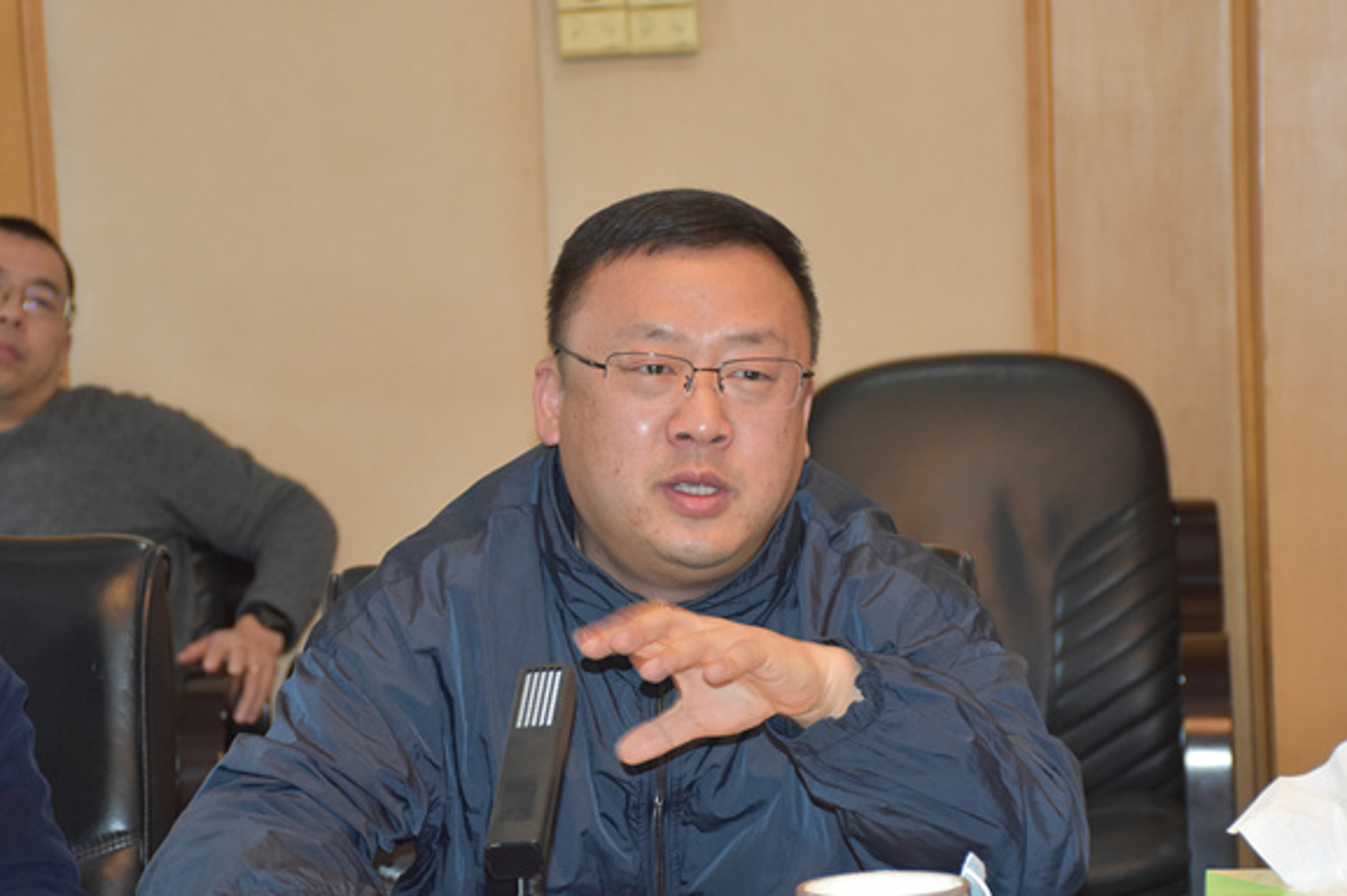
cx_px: 644
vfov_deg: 10.6
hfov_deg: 15.9
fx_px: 4824
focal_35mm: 129
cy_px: 606
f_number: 5
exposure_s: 1/60
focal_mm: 62
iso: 1250
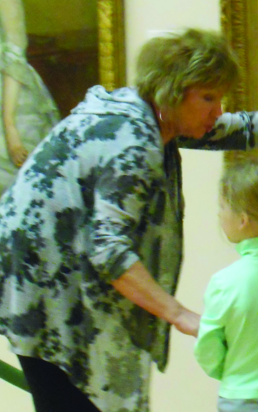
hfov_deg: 7.2
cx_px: 301
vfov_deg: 11.5
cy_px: 224
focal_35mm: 182
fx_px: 2047
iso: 800
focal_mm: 12.8
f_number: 6
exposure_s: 1/10
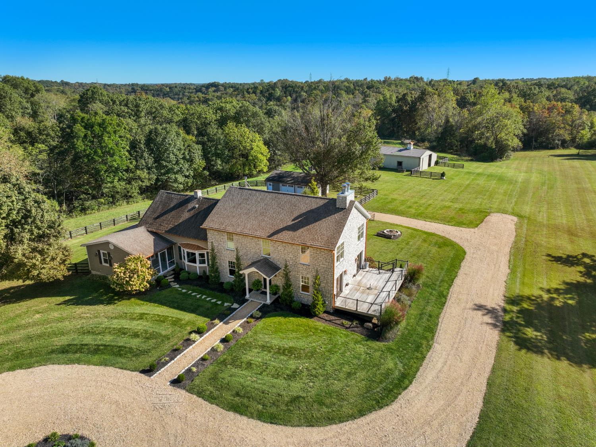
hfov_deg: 71.6
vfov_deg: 56.8
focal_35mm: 24
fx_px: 413
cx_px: 298
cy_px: 224
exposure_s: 1/1600
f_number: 2.8
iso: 130
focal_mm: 12.29
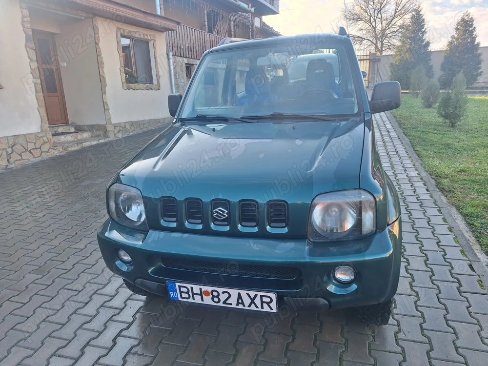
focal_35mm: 23
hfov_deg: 73.9
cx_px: 244
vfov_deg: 58.9
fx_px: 324
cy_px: 183
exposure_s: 1/316
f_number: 1.8
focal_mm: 5.54
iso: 40
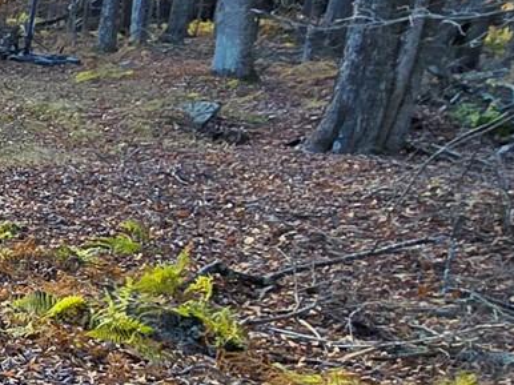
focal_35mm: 69
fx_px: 1024
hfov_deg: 18.4
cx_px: -519
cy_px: 324
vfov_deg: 21.0
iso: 50
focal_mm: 2.2
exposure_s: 1/261
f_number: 2.2
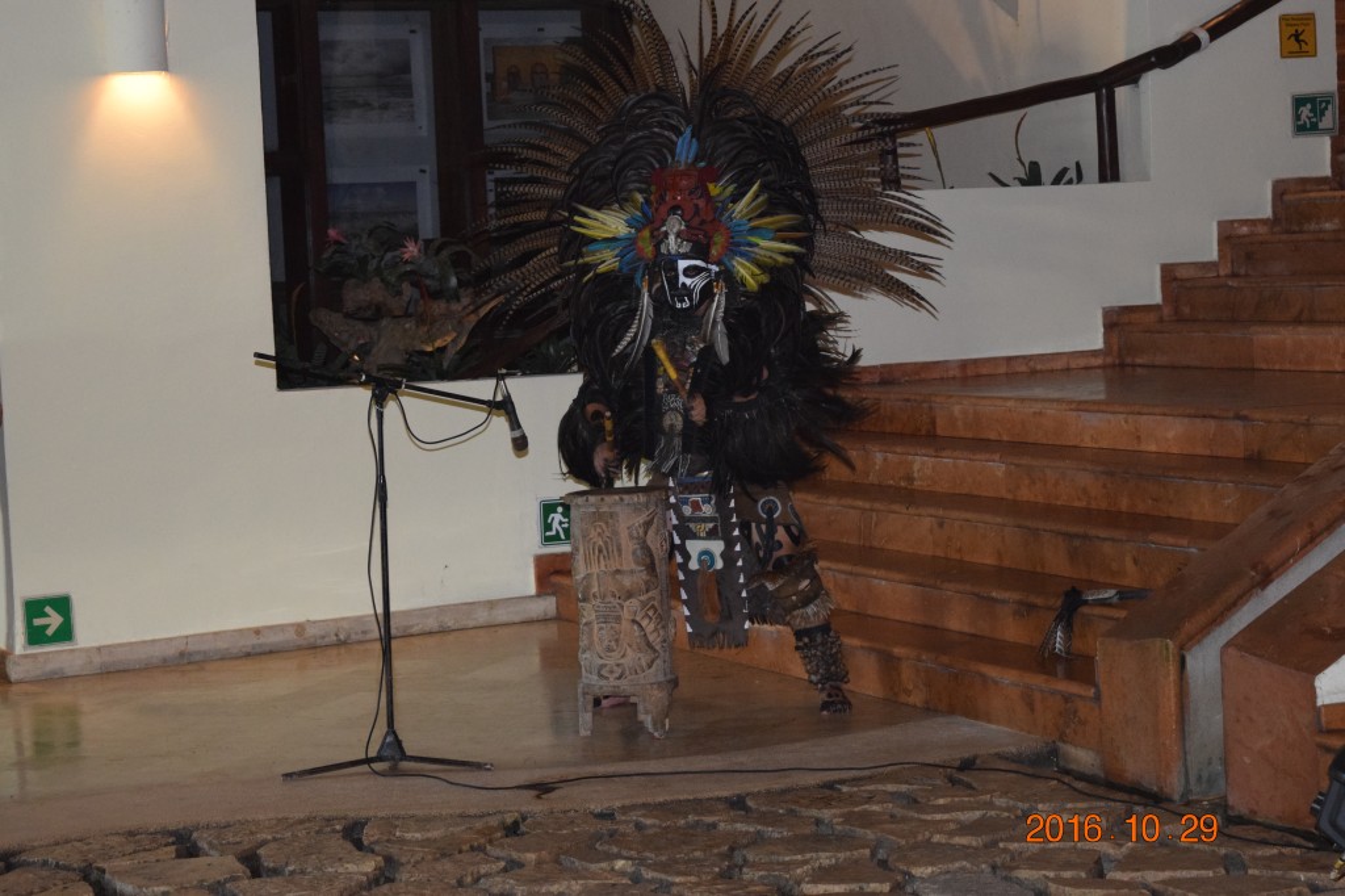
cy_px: 448
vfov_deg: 16.5
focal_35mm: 82
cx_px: 672
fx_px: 3081
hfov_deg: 24.6
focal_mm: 55
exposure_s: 1/60
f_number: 5.6
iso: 3200
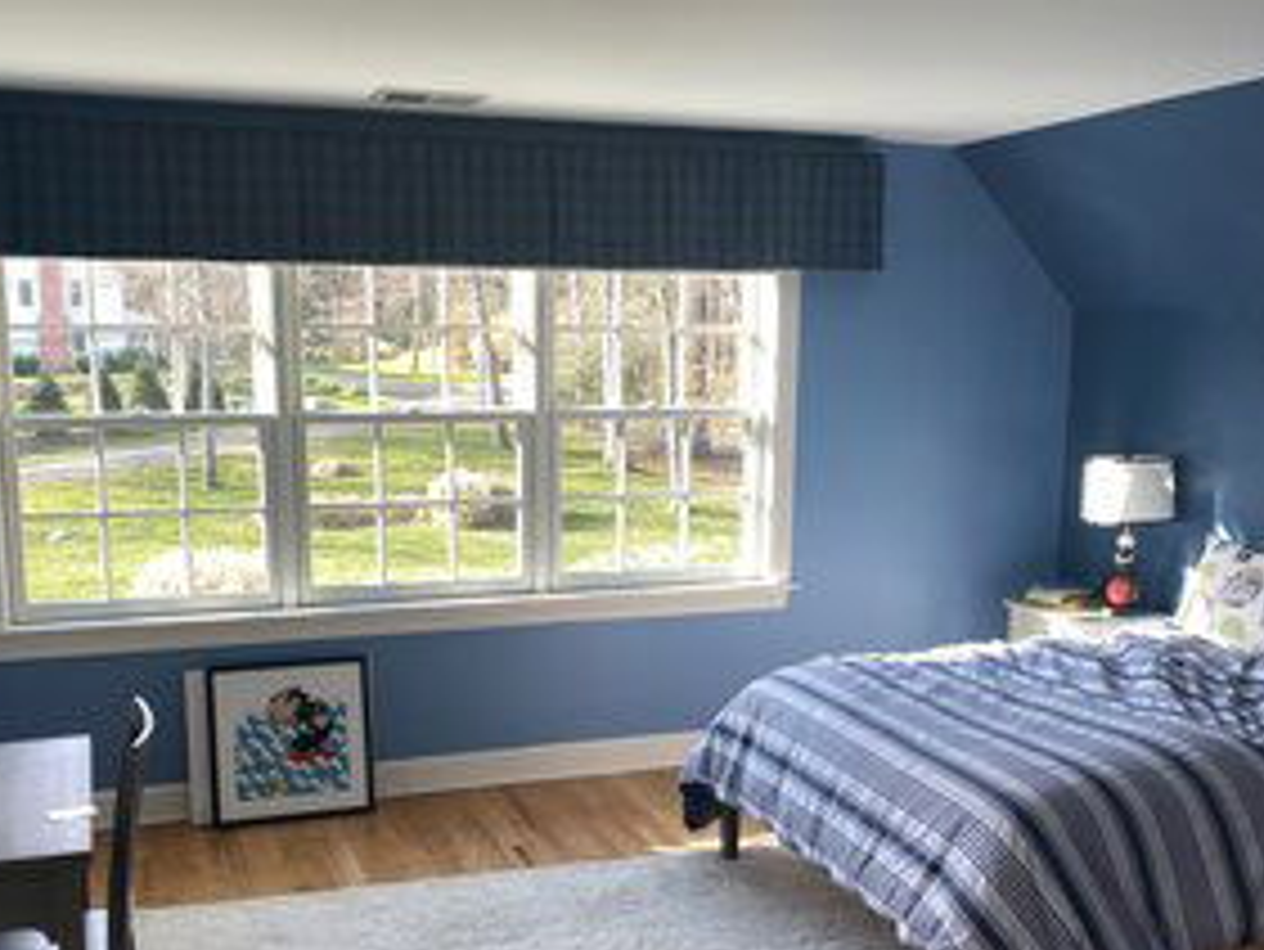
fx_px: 1352
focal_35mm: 37
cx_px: 540
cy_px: 590
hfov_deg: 50.0
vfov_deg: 38.5
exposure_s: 1/120
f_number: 1.8
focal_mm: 4.25
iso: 32
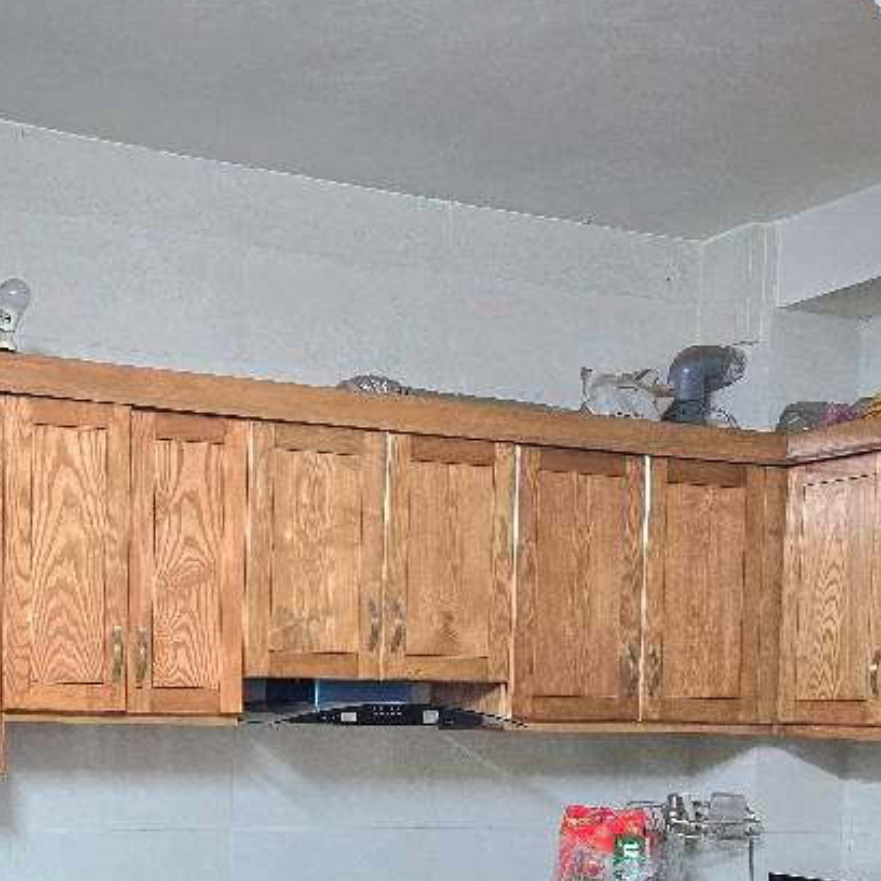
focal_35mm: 51
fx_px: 1469
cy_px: 730
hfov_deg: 32.4
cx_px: 164
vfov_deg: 32.3
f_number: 1.7
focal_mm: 6.3
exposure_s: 1/101
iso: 640
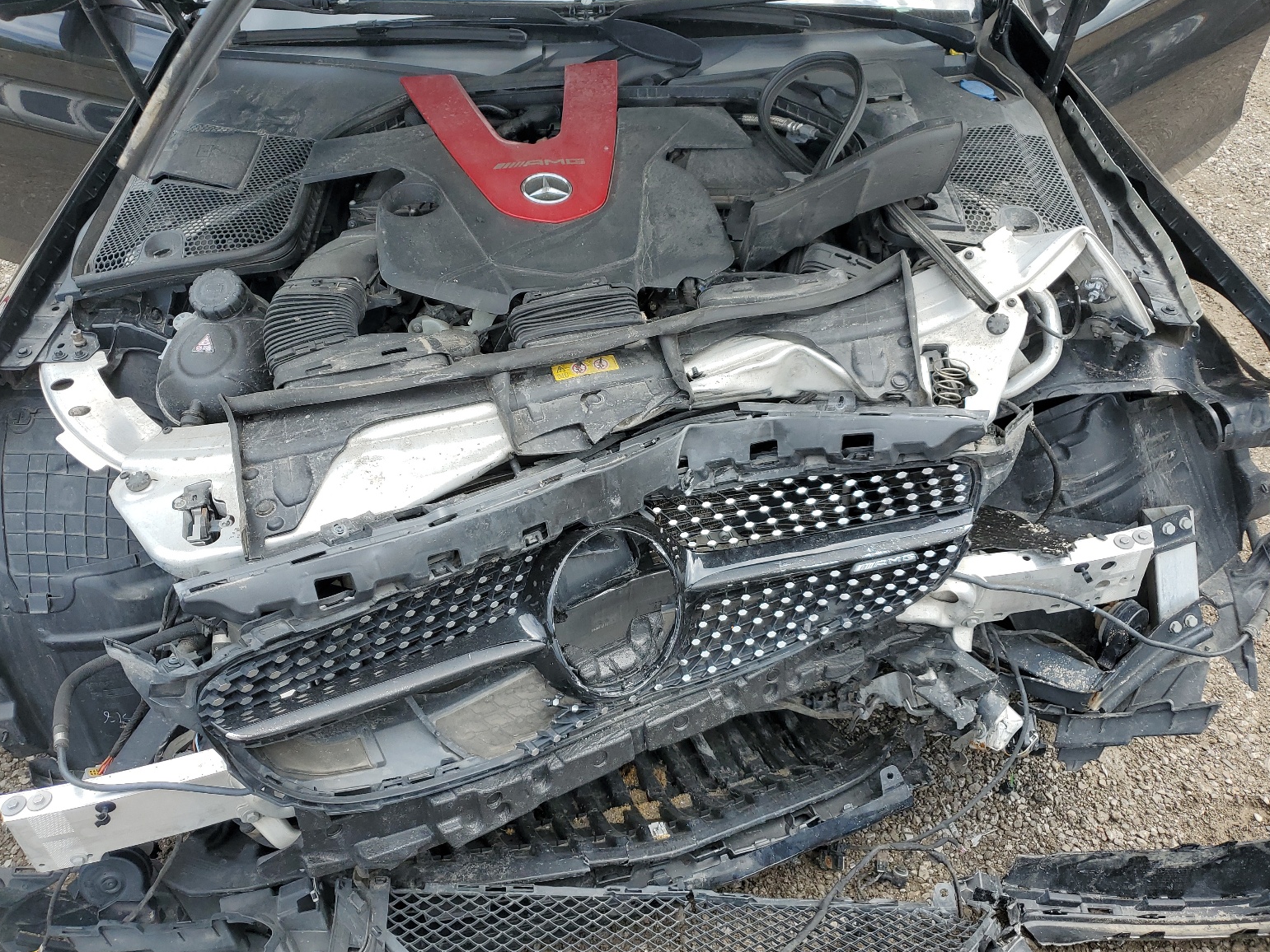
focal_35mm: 27
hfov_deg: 65.3
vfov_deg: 51.4
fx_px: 991
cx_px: 620
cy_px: 490
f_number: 1.5
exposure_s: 1/769
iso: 50
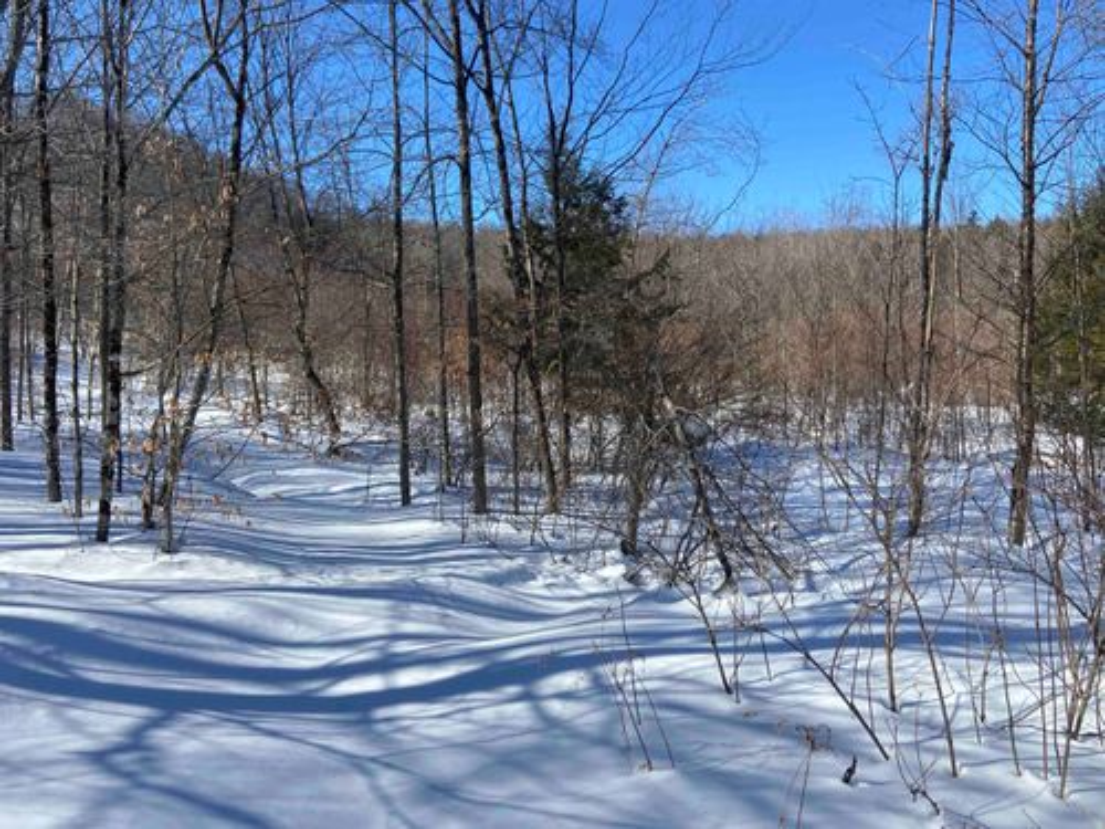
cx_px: 552
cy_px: 414
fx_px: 830
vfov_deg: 53.1
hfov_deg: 67.3
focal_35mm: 26
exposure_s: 1/2817
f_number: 1.8
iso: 32
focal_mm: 4.25
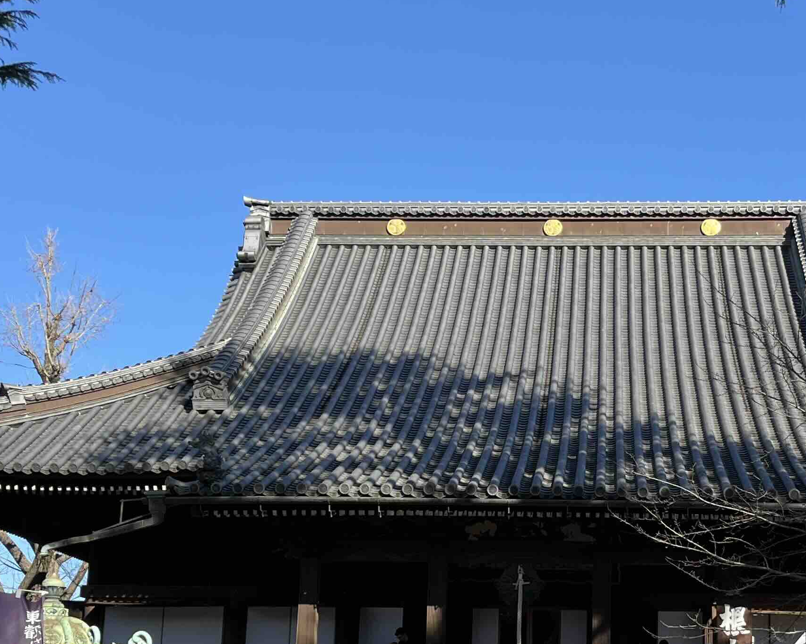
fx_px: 1431
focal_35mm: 60
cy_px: 473
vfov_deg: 25.1
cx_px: 525
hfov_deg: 31.3
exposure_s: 1/1238
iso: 50
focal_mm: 5.1
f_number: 1.6
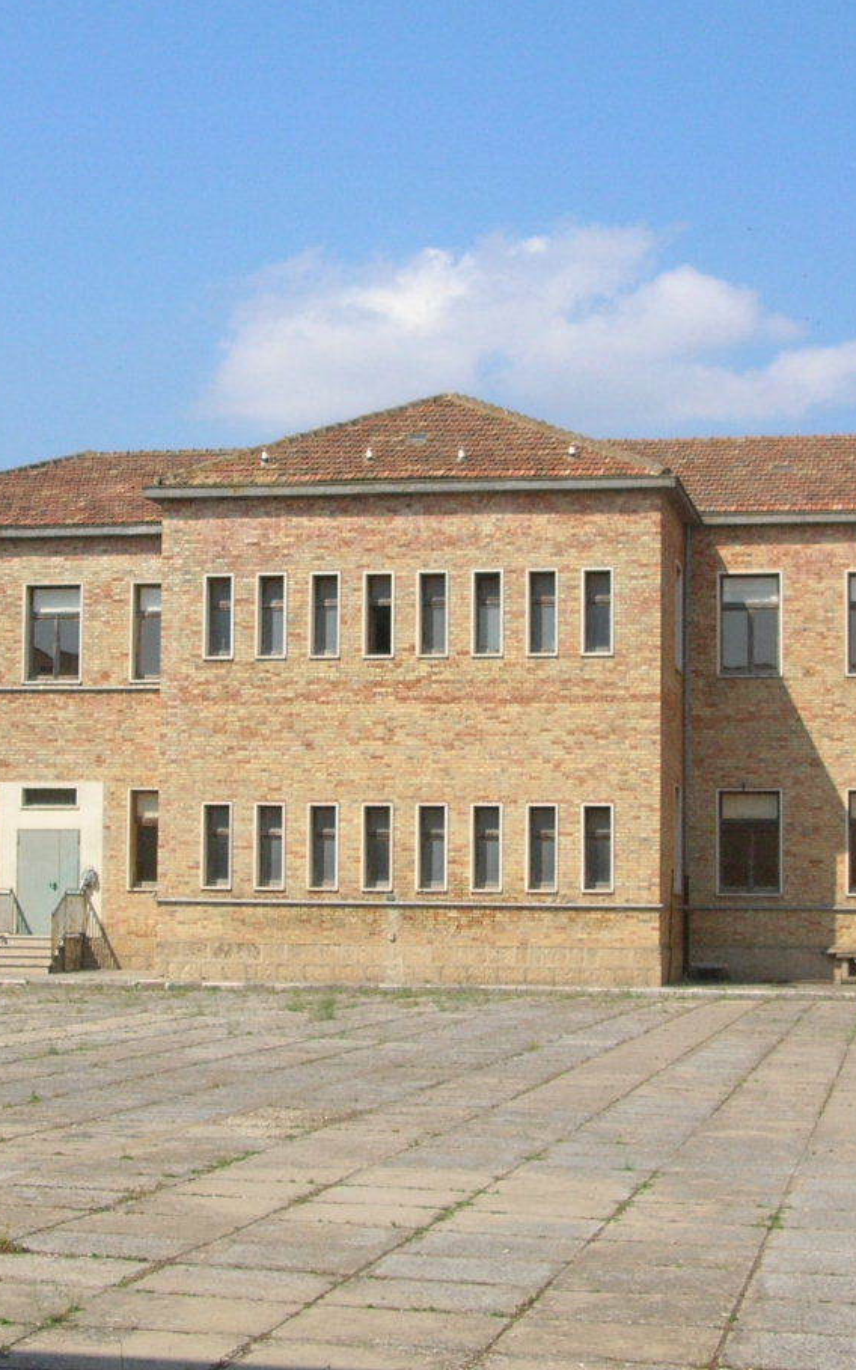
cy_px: 743
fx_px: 2576
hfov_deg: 18.9
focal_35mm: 69
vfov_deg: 29.8
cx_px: 440
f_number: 2.9
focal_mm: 6.2
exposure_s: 1/1155
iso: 50
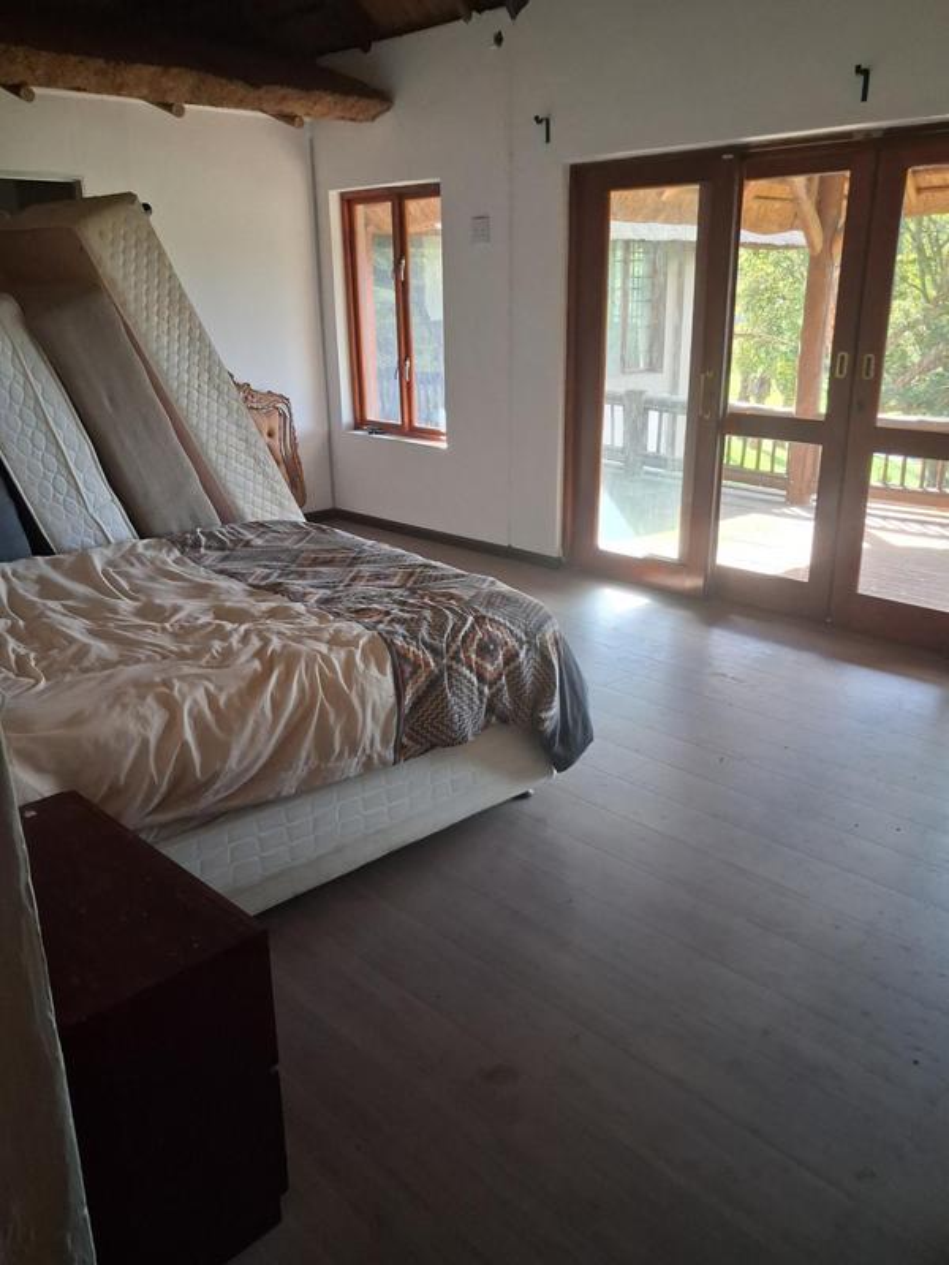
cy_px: 632
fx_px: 987
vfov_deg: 65.3
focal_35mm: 27
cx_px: 474
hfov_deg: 51.4
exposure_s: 1/100
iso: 250
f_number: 1.8
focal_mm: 4
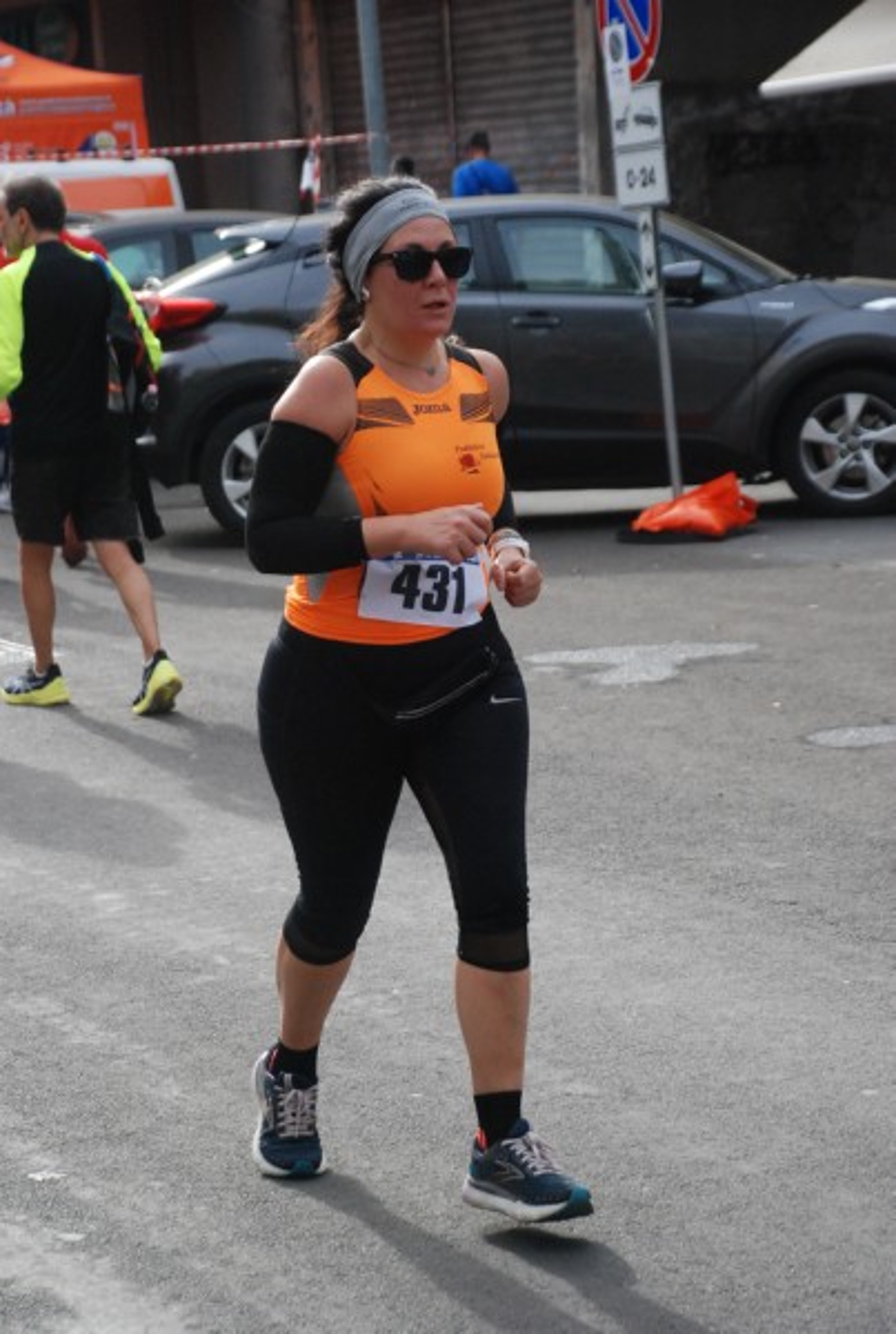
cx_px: 448
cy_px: 667
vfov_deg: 19.4
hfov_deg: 13.1
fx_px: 3900
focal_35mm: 105
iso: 1000
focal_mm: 70
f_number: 5.6
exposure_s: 1/800
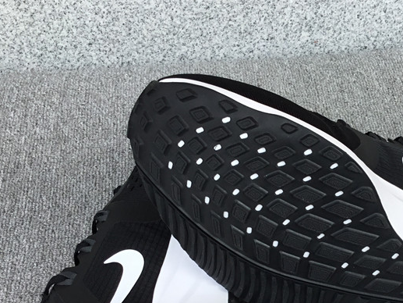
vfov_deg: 26.7
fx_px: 629
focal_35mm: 54
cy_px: 232
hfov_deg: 34.3
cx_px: 328
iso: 25
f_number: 2.4
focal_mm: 3.3
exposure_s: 1/399
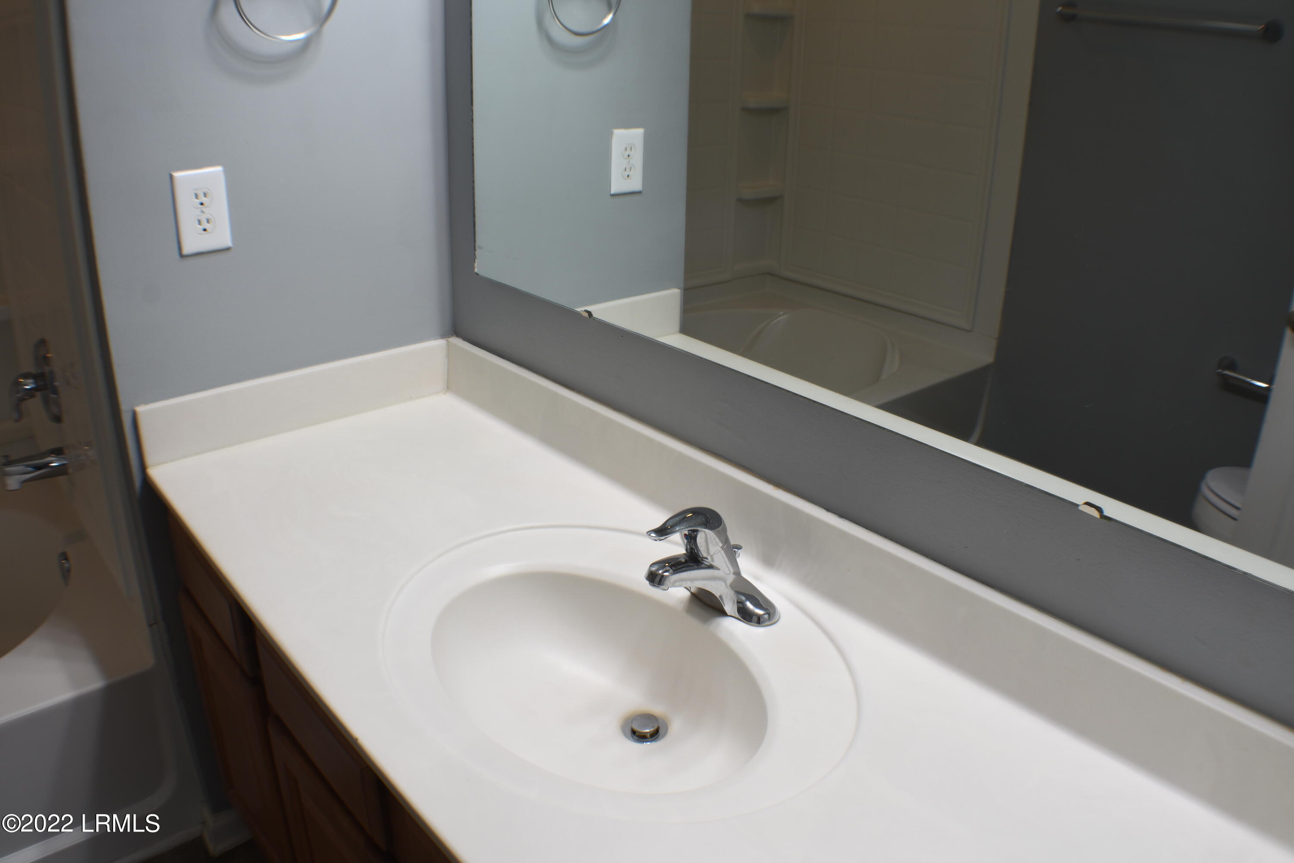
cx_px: 647
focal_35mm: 36
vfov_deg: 36.9
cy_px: 432
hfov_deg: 53.1
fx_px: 1294
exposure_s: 1/10
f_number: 7.1
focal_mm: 24
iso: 100
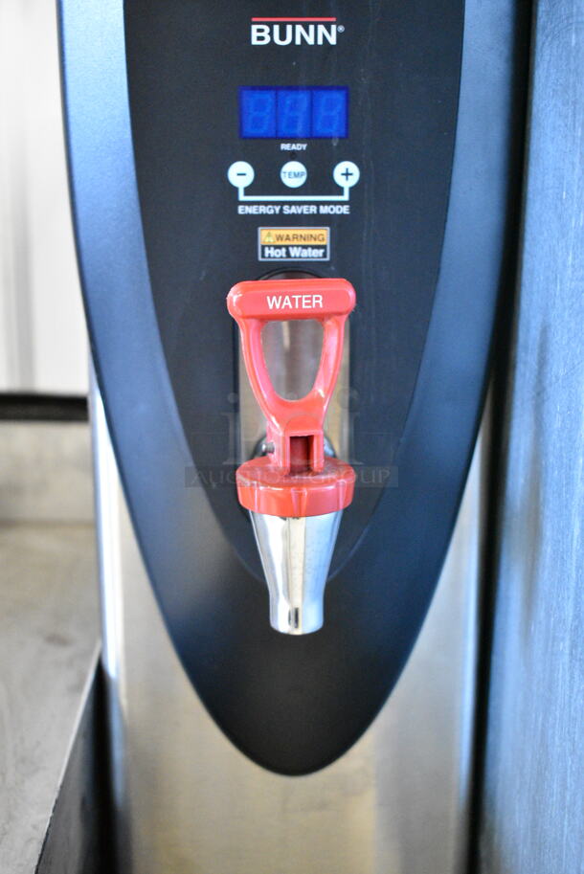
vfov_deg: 44.9
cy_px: 437
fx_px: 1057
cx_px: 292
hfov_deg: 30.9
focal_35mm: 44
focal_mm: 29
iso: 6400
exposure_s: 1/60
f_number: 4.2
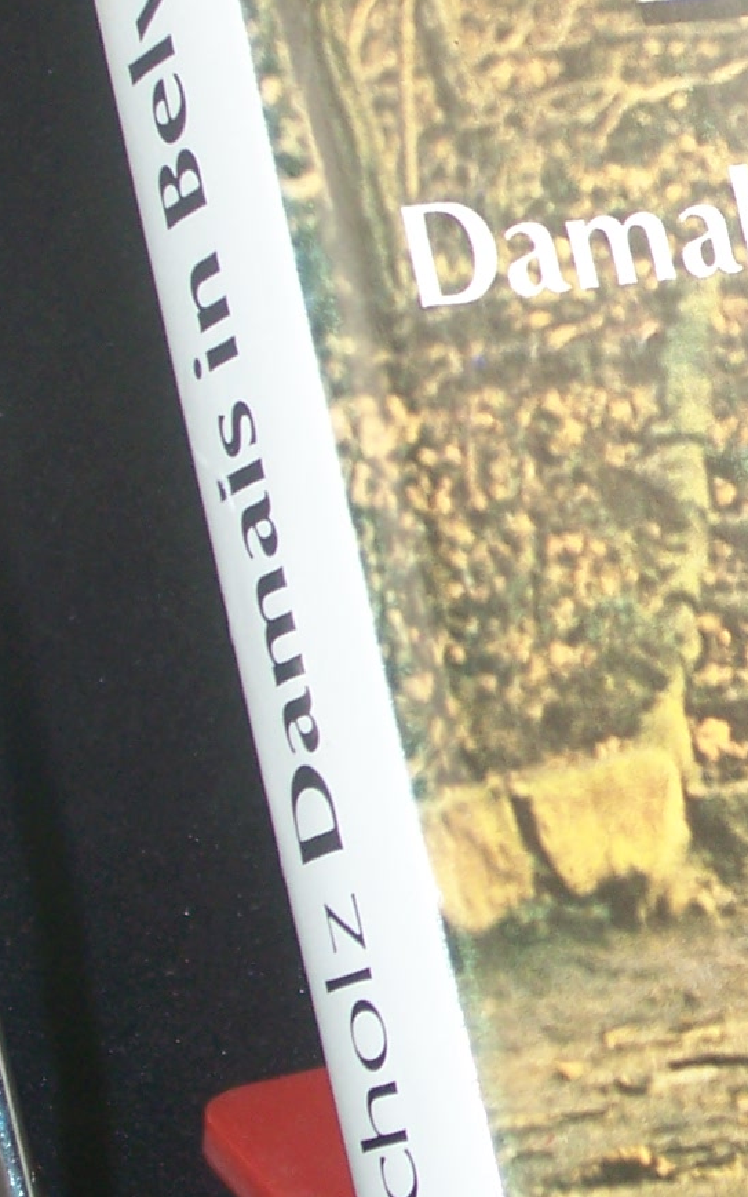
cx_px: 1066
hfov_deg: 8.6
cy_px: 550
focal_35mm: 149
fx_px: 4861
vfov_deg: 14.0
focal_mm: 8.7
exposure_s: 1/80
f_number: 3.2
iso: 80
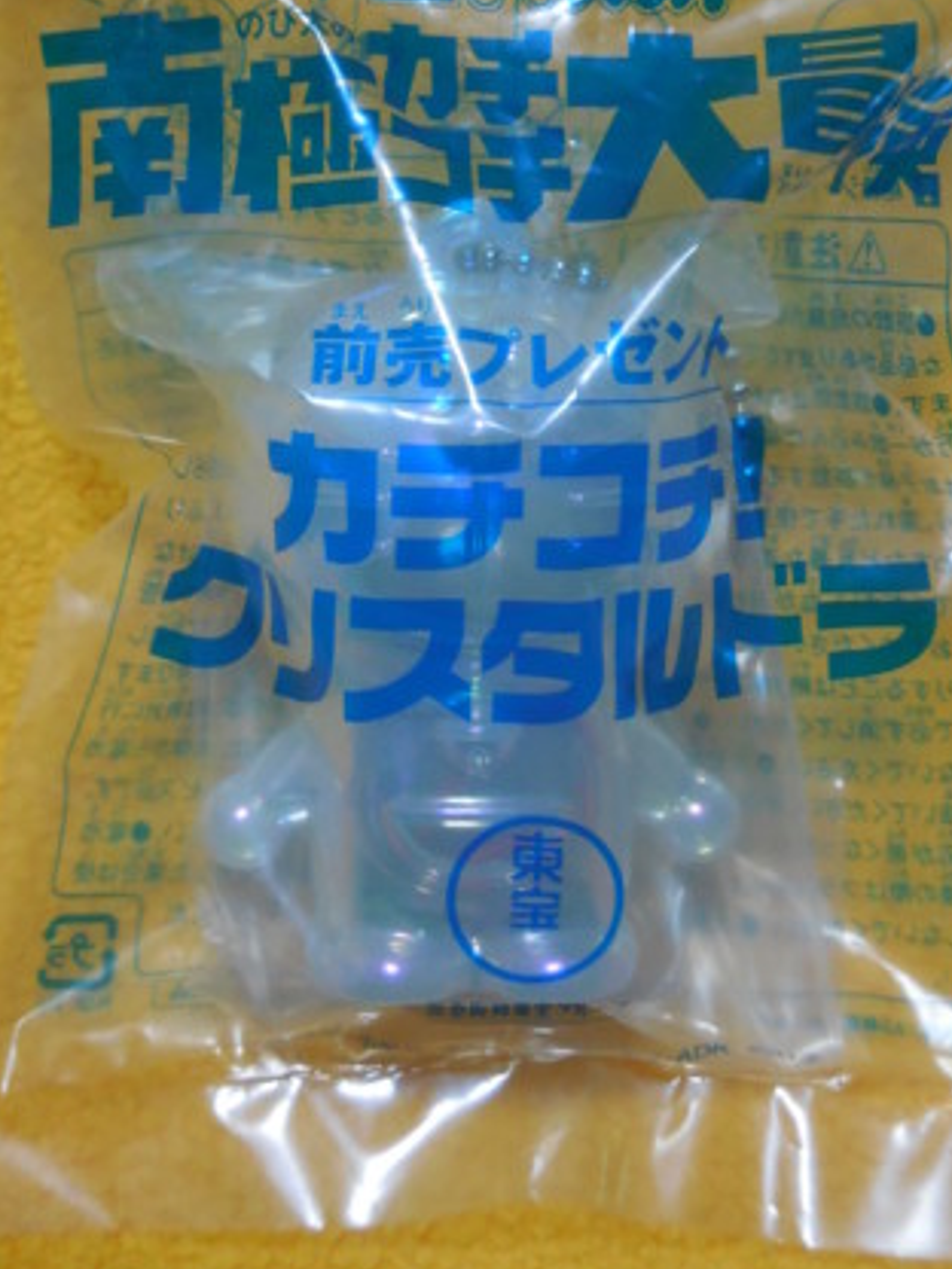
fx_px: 2567
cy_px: 506
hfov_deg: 21.0
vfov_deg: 27.7
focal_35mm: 70
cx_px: 540
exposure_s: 1/20
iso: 400
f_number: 4.3
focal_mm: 9.4
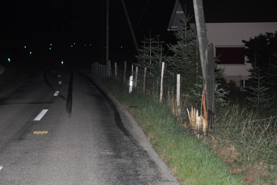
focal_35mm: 72
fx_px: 554
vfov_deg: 18.9
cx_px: 138
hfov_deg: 28.1
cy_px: 92
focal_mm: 48
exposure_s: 1/60
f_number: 4.8
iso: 800
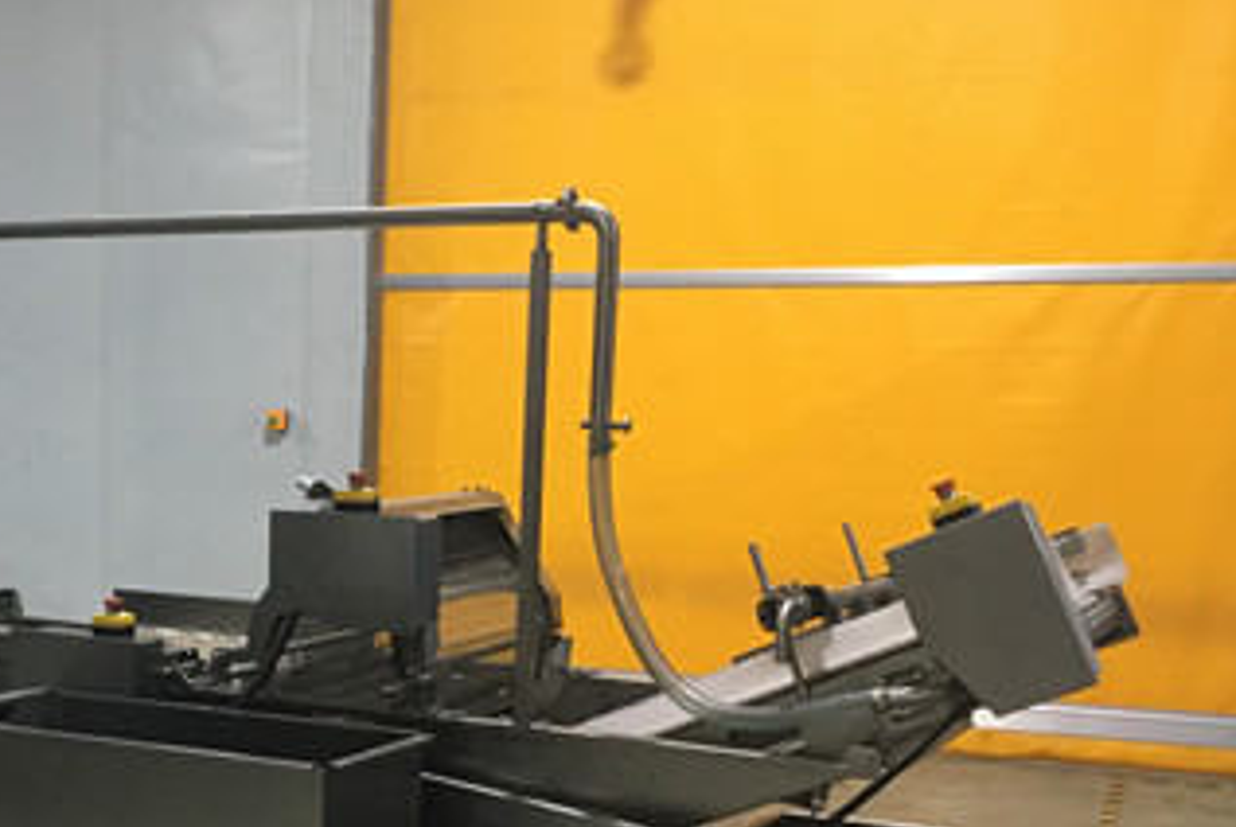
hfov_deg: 33.7
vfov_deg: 23.4
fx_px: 1959
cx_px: 203
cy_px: 683
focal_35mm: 57
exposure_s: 1/20
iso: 200
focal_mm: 4.15
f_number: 2.2
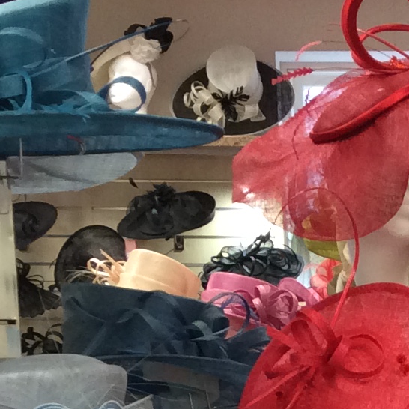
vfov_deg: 12.2
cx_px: 533
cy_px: 676
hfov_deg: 12.6
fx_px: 1791
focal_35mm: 134
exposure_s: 1/25
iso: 64
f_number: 2.4
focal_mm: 3.3
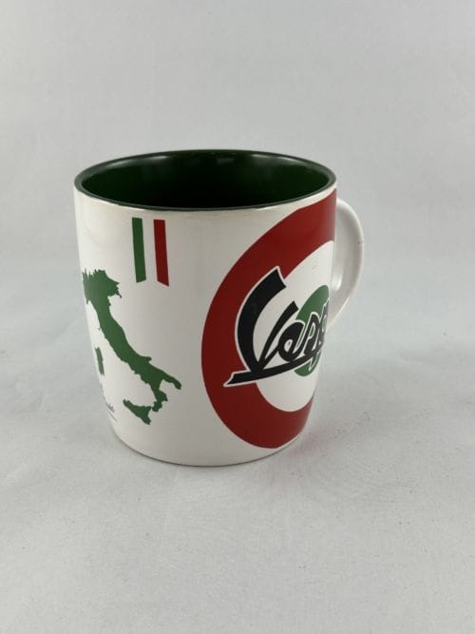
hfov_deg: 30.3
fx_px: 878
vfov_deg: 39.7
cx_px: 238
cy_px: 317
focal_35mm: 48
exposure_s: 1/100
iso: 50
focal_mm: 6.86
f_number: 1.78
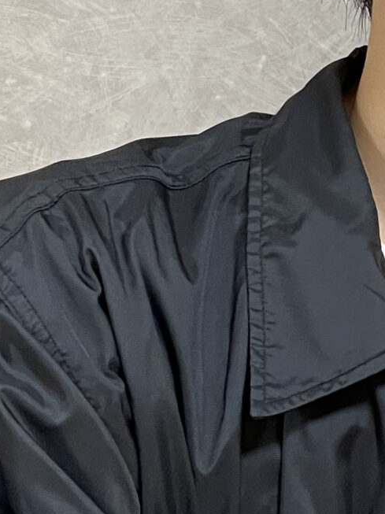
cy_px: 113
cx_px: 462
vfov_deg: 9.7
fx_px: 3028
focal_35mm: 204
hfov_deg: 7.2
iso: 160
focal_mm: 6
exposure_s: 1/120
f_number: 2
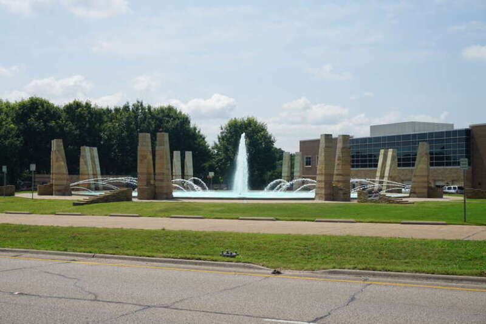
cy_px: 162
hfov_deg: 41.1
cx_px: 243
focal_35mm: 48
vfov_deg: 28.1
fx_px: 648
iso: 100
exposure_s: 1/200
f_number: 11
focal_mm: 32
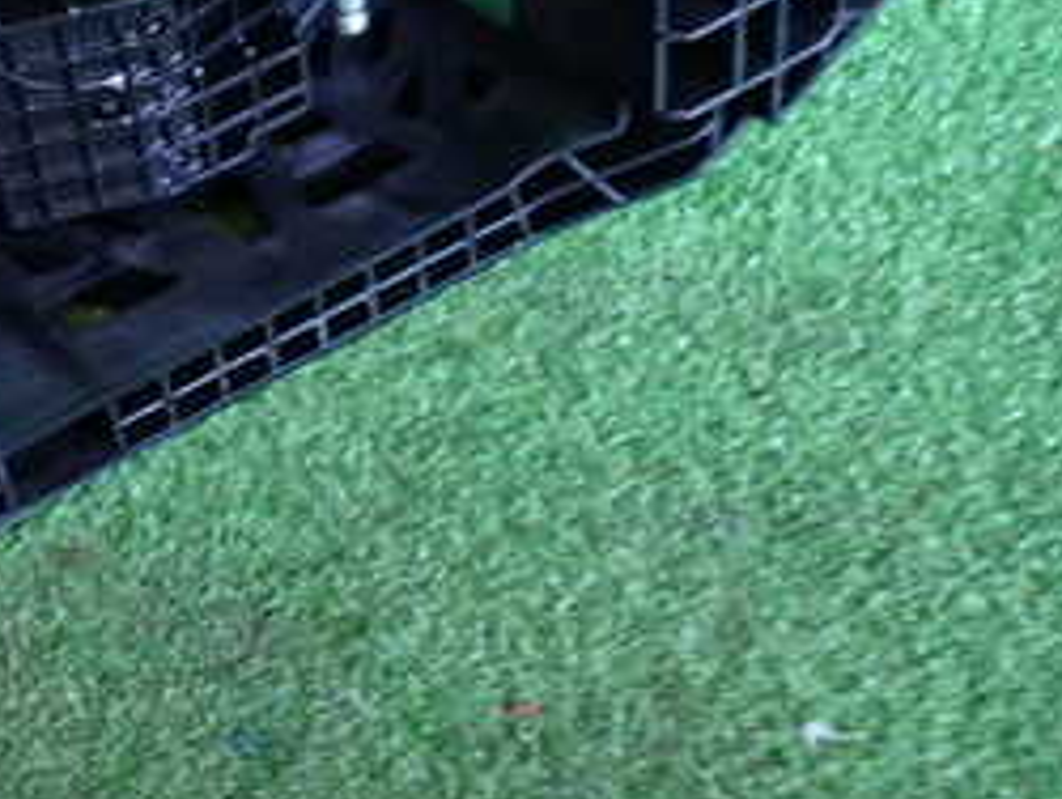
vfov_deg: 24.4
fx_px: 1843
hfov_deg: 29.3
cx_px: -85
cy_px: 285
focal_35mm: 60
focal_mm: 4.5
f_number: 2
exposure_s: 1/30
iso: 400
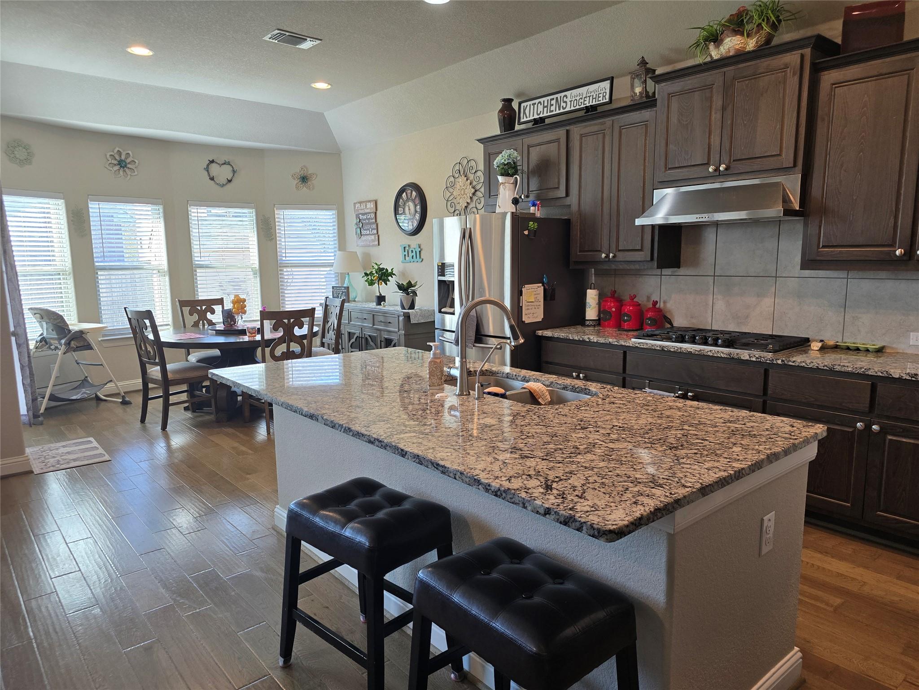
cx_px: 460
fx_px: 611
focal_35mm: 23
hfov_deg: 73.9
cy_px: 345
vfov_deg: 58.9
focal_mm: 6.3
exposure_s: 1/120
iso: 100
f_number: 1.7
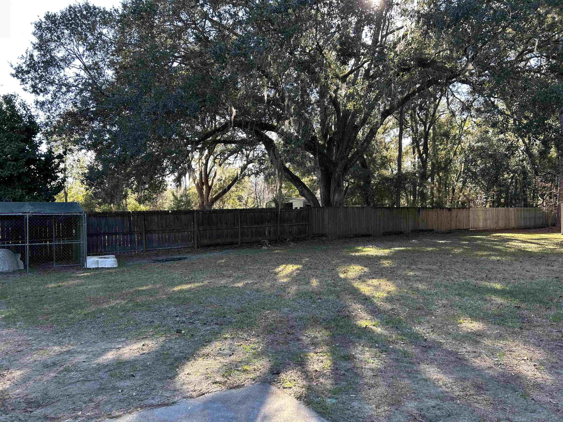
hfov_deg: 67.3
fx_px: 423
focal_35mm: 26
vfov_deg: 53.1
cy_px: 211
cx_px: 282
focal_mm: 5.7
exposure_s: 1/223
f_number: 1.5
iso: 40
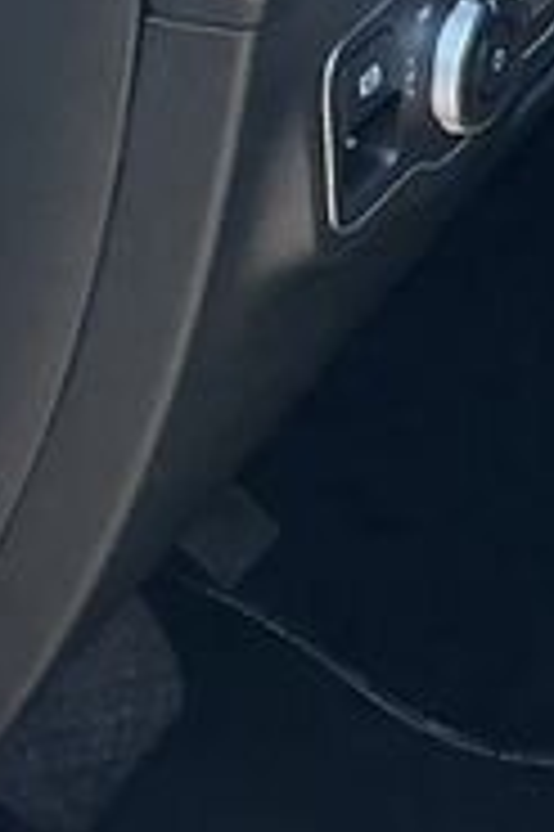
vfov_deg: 11.7
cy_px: -463
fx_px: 3862
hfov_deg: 6.5
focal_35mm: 167
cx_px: 2261
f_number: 1.8
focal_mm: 3
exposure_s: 1/120
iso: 16
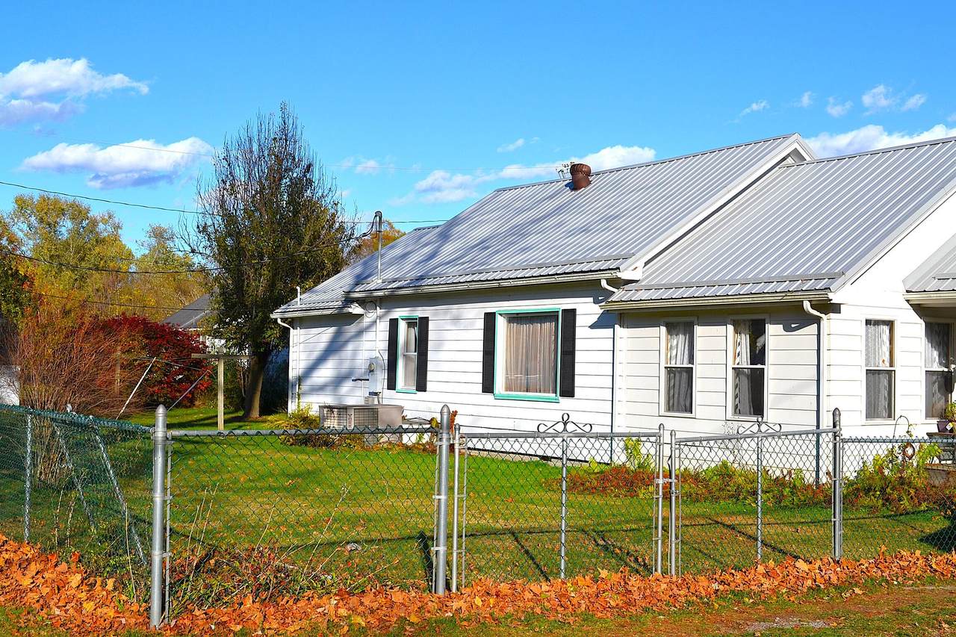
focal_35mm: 45
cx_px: 478
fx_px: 1195
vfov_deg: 29.9
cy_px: 318
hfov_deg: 43.6
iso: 100
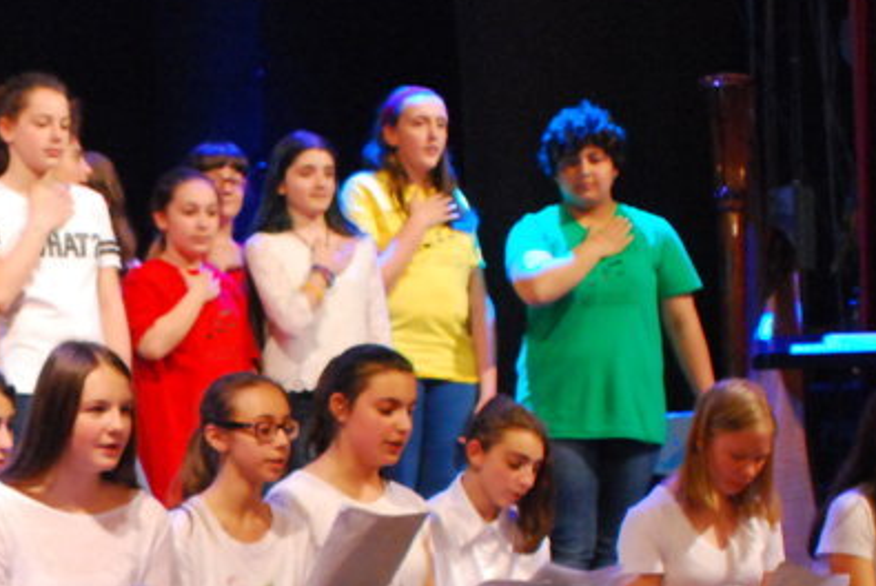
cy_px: 553
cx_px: -90
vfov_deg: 11.2
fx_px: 2971
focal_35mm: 122
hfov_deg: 16.3
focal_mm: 28
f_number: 3.5
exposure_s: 1/30
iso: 1600
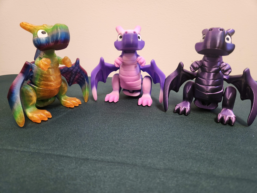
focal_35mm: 23
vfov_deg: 58.9
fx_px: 171
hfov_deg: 73.9
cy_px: 96
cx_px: 128
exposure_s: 1/60
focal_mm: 5.4
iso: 160
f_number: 1.8
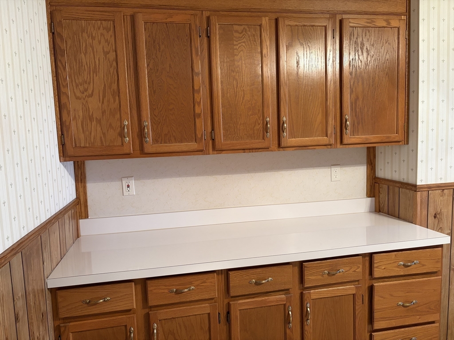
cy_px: 170
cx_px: 227
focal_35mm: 26
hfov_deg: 67.3
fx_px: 341
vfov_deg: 53.1
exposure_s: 1/60
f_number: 1.6
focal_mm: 5.96
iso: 250
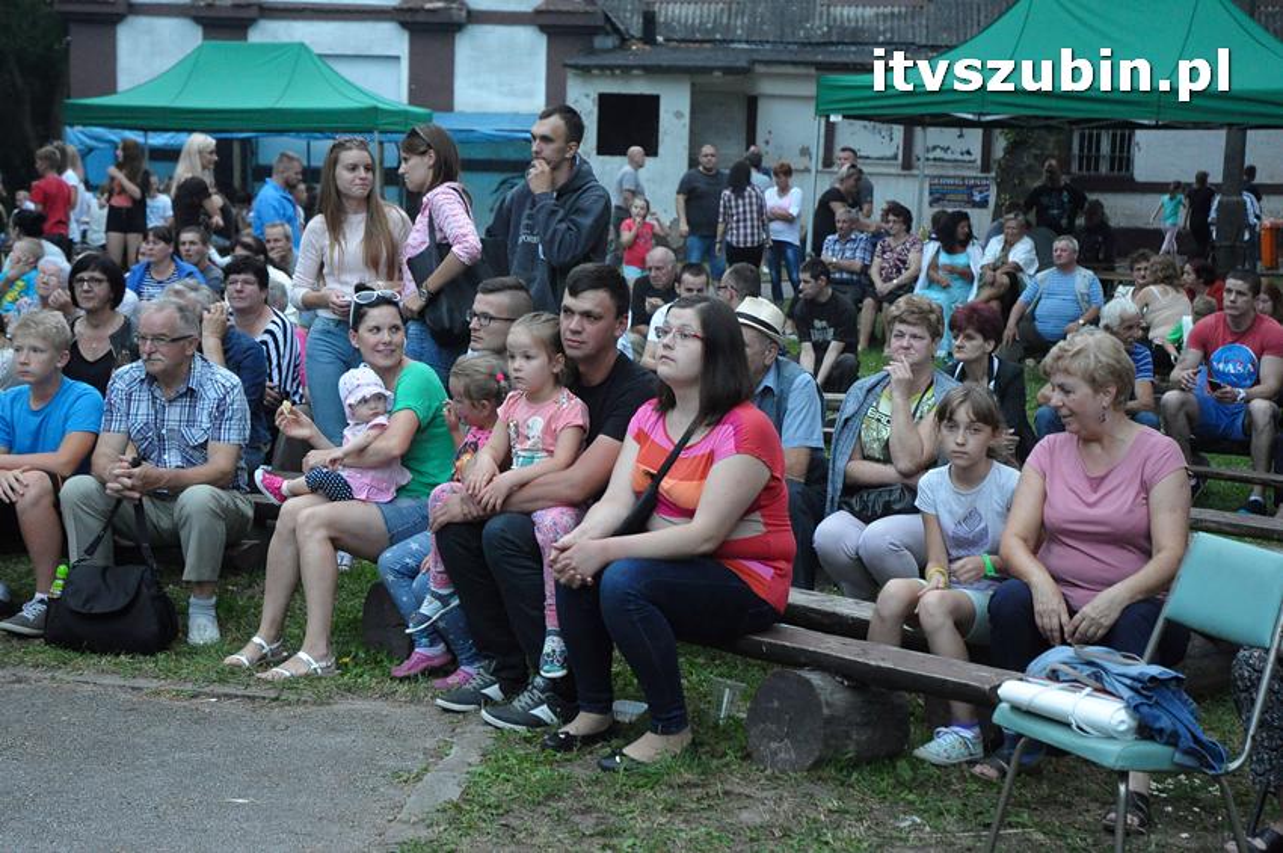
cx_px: 642
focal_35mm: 60
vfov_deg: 22.6
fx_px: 2136
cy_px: 426
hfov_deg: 33.4
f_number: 4.5
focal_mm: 40
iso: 2500
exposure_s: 1/80
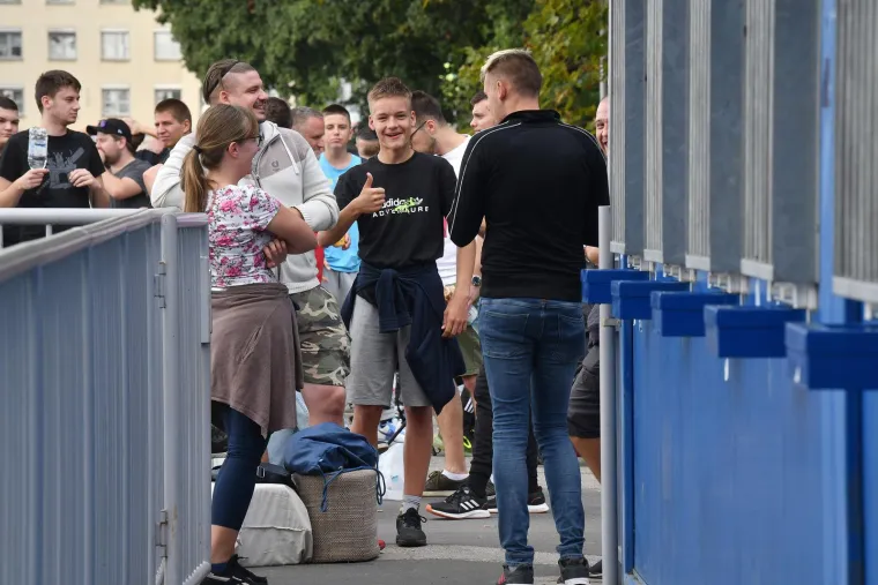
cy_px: 292
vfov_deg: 6.9
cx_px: 439
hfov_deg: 10.3
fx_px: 4878
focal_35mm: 200
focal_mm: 200
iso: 640
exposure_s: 1/250
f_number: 11
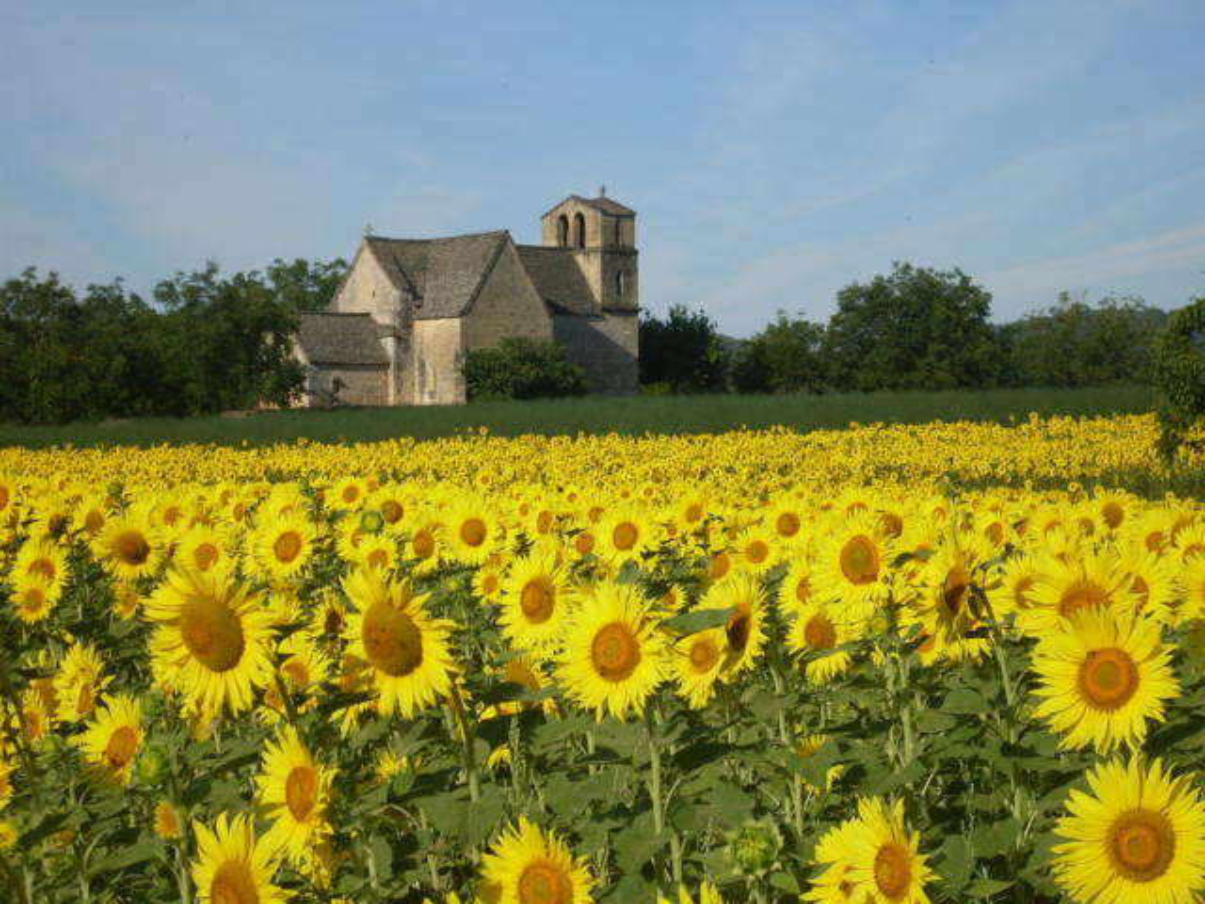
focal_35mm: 114
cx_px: 602
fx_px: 3968
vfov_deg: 13.0
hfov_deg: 17.3
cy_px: 452
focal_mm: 18.9
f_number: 5.2
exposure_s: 1/750
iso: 80
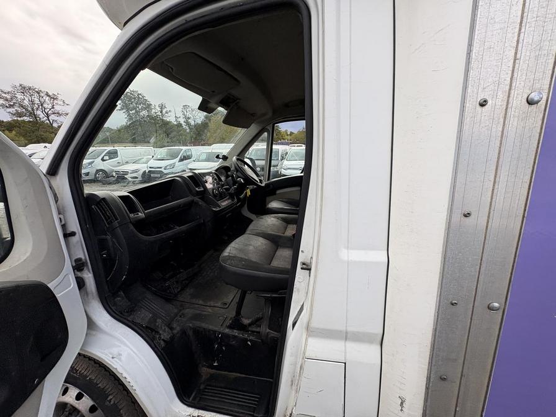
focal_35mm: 14
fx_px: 225
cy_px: 208
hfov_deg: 102.1
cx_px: 278
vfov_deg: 85.7
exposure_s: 1/438
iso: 40
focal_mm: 2.22
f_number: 2.2
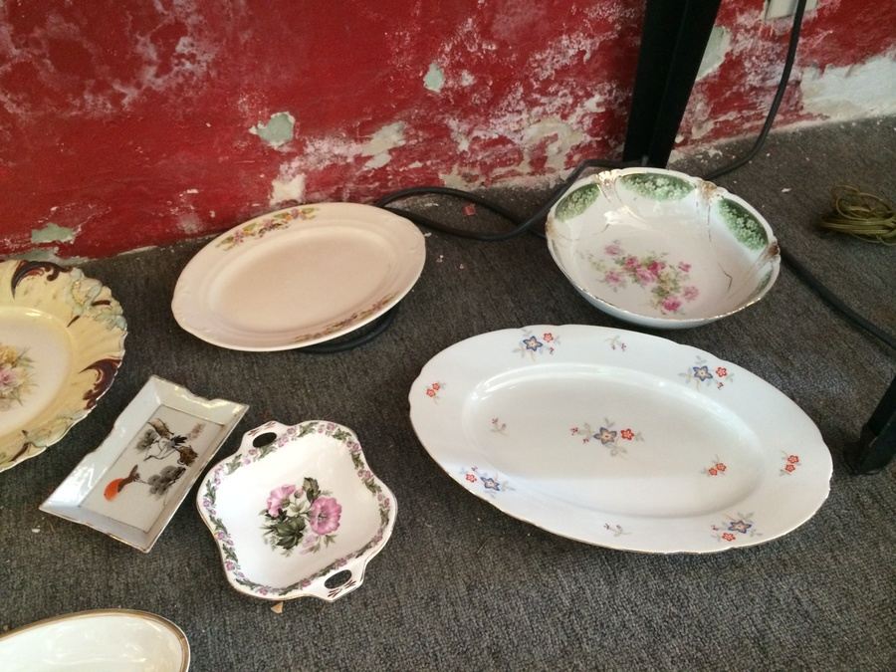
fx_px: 777
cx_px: 448
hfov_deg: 60.0
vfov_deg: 46.8
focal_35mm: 30
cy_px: 336
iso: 320
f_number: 2.2
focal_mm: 4.12
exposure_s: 1/20
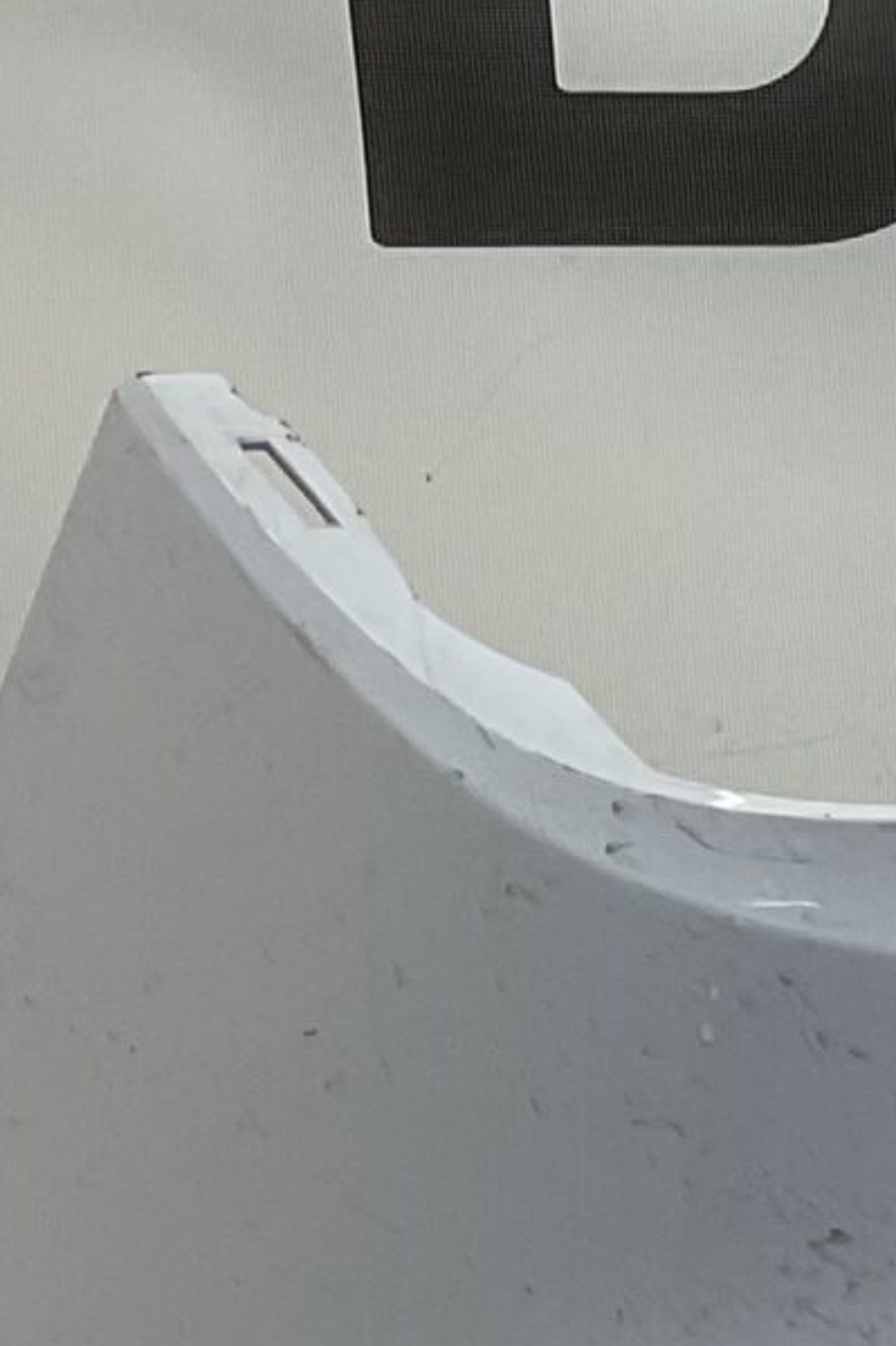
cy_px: 1377
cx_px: 2061
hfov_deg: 9.6
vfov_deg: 15.6
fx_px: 4818
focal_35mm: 129
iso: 16
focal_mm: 3
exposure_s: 1/250
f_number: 1.8
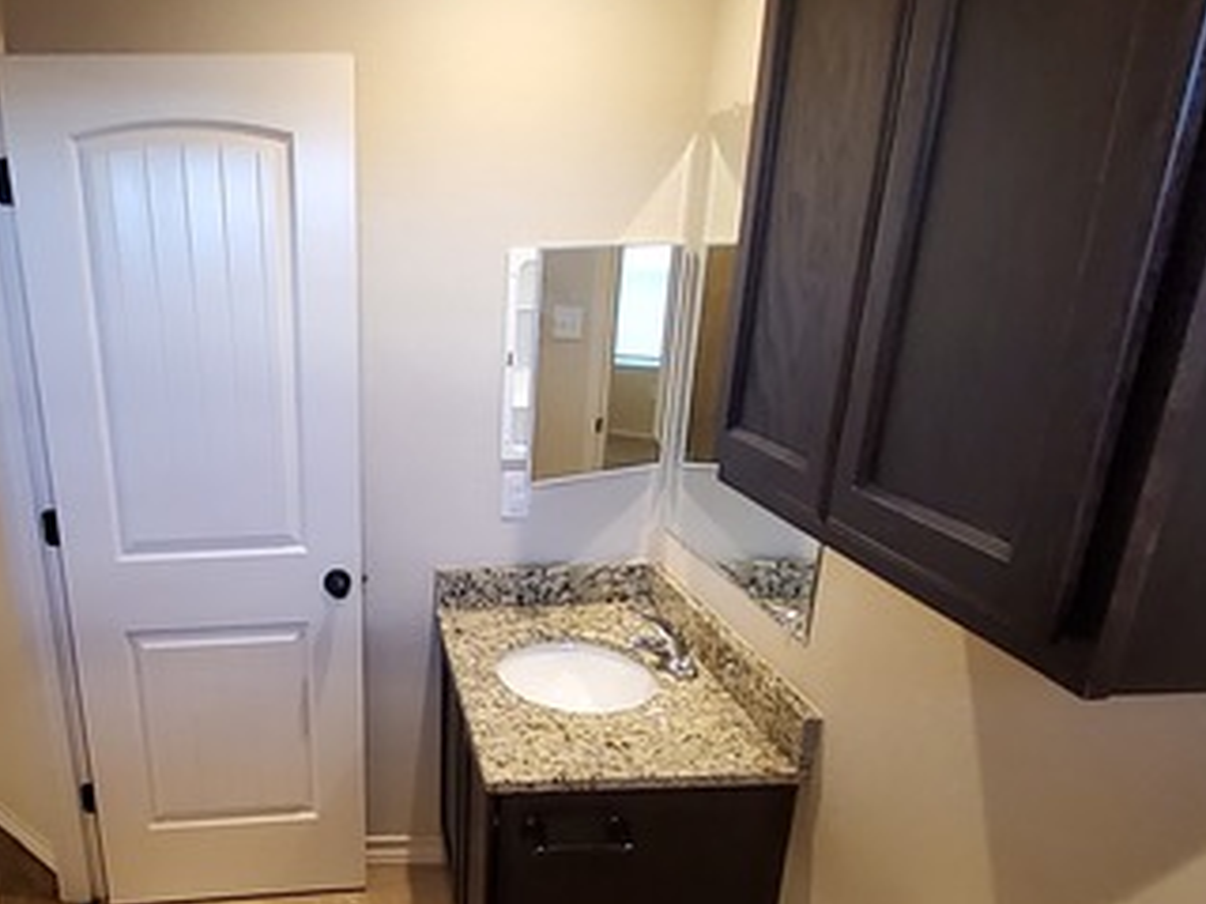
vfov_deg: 51.9
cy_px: 614
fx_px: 906
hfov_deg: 65.1
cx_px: 381
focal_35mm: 26
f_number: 2.2
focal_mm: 1.13
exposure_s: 1/30
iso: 200
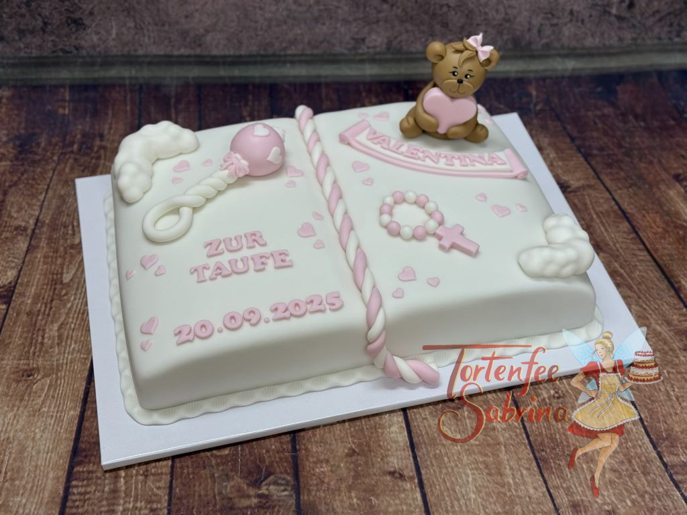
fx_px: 953
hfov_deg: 39.7
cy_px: 258
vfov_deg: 30.3
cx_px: 344
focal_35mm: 48
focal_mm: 6.76
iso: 80
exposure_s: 1/100
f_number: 1.78
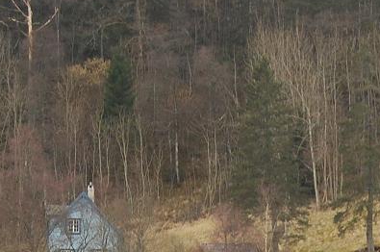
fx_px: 1686
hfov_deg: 12.8
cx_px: 308
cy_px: 426
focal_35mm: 160
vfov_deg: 8.3
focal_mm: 28
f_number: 5.6
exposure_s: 1/125
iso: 320
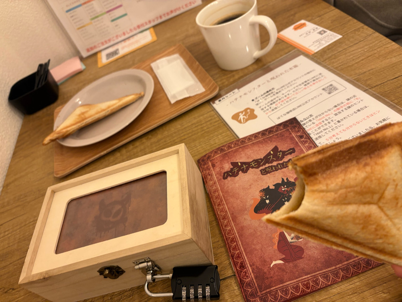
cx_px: 201
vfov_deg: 53.1
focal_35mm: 26
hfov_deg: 67.3
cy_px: 151
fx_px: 302
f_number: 1.6
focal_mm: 5.96
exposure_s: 1/60
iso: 160
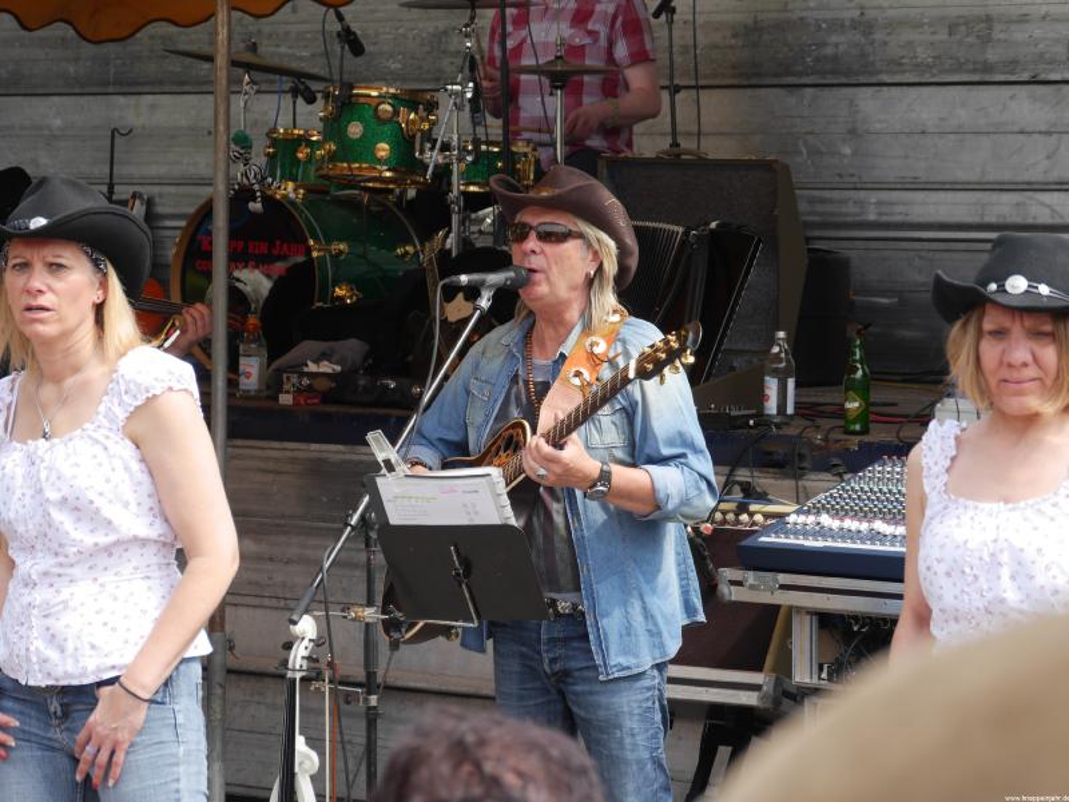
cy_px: 401
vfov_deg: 12.8
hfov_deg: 17.0
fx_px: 3582
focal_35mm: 116
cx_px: 534
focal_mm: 58
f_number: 5.6
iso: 200
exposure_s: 1/320
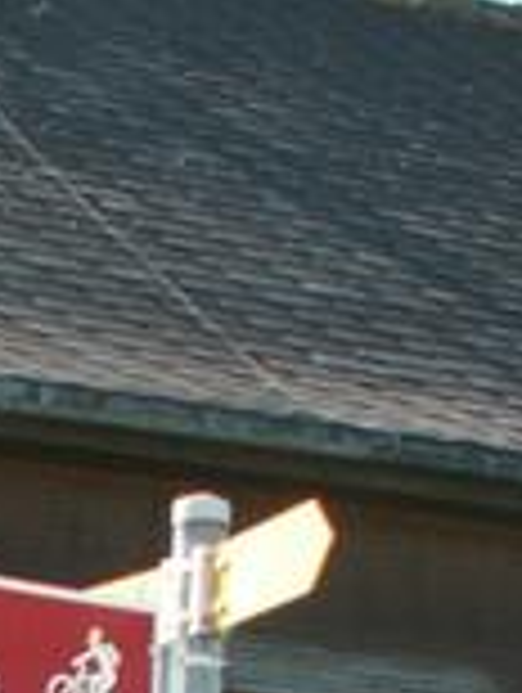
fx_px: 3489
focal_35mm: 174
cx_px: -392
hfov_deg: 8.3
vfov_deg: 10.4
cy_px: 1436
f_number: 2.8
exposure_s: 1/250
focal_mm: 7.01
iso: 50
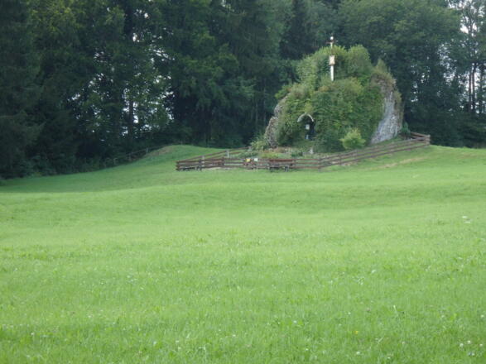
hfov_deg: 18.7
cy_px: 182
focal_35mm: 105
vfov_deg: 14.1
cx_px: 243
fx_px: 1474
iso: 160
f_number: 5.7
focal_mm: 18.7
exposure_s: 1/125
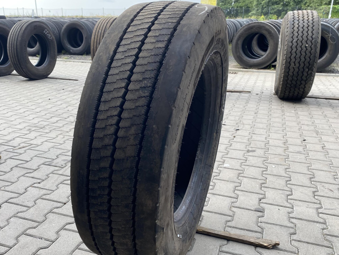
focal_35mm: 33
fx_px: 323
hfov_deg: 55.1
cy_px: 149
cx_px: 141
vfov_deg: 42.8
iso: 32
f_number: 1.8
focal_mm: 4.25
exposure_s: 1/236
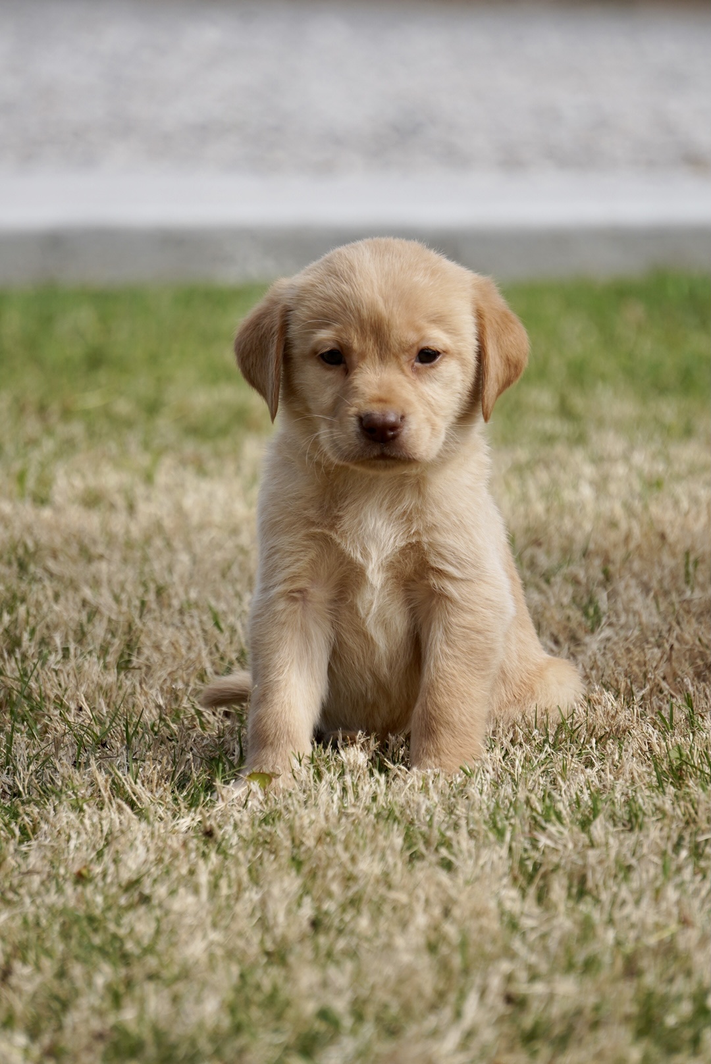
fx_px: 9315
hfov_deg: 4.4
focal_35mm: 315
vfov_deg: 6.5
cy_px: 532
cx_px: 356
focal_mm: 210
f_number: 6.3
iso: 125
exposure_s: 1/320
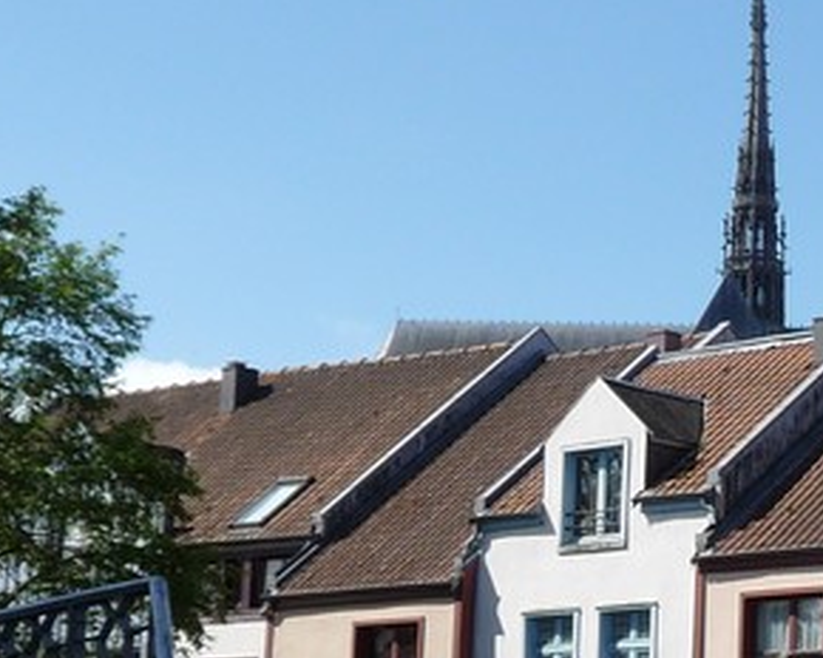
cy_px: 484
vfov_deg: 13.4
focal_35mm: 115
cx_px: 996
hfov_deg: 16.0
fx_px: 2801
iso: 100
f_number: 3.6
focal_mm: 5.6
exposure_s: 1/800
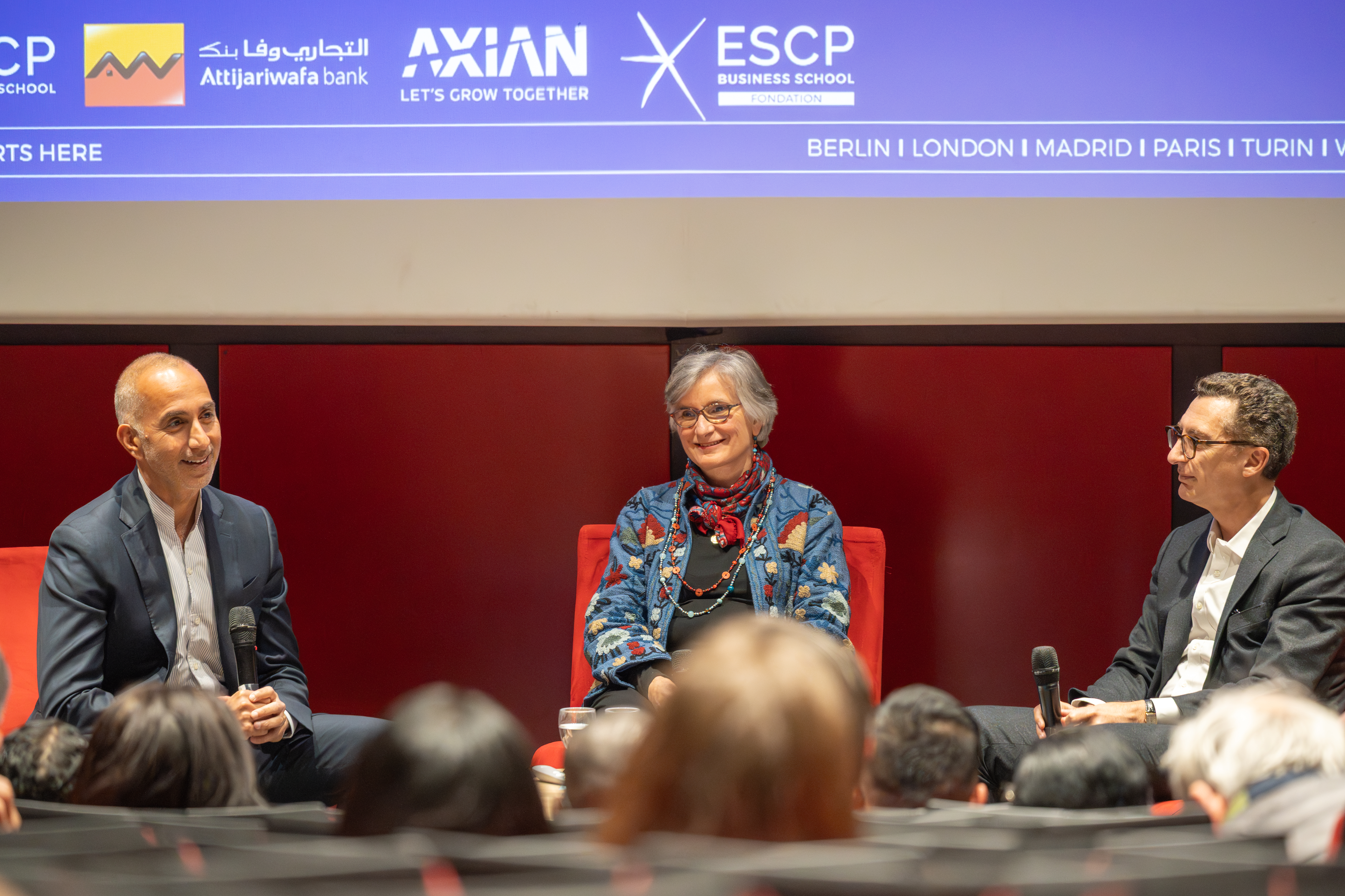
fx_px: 7771
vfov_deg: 6.6
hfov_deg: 9.9
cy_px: 460
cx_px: 693
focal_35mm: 208
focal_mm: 200
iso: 6400
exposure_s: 1/160
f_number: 4
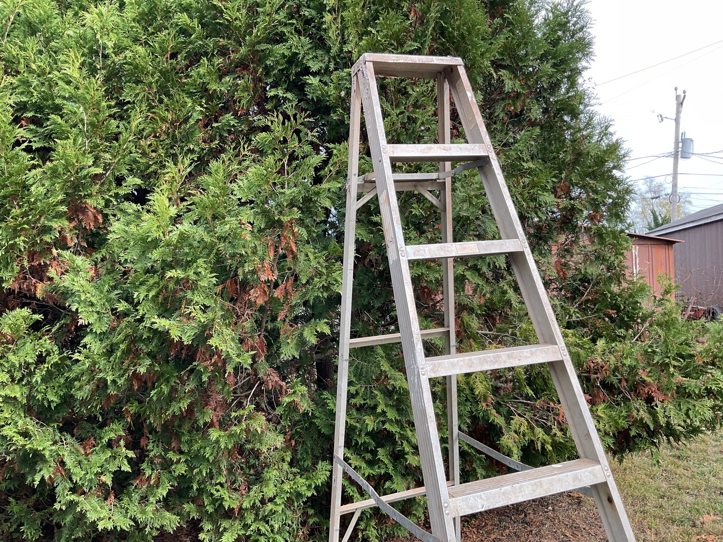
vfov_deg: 48.2
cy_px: 271
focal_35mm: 29
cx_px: 362
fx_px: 606
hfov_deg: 61.7
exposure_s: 1/188
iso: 16
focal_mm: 3
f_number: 1.8
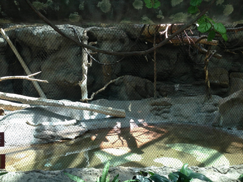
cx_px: 122
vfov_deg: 42.9
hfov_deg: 55.4
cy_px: 91
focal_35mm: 33
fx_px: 232
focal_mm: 4.13
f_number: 2.4
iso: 50
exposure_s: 1/60
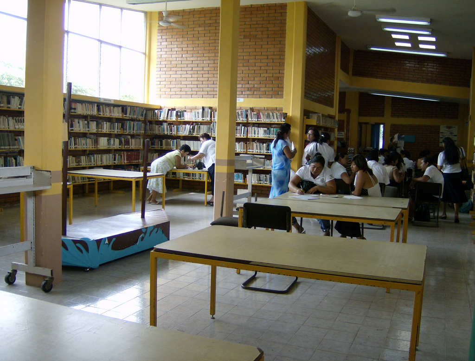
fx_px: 496
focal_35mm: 36
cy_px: 180
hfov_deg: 51.1
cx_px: 238
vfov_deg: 40.0
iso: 100
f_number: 2.8
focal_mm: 6
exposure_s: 1/65.9
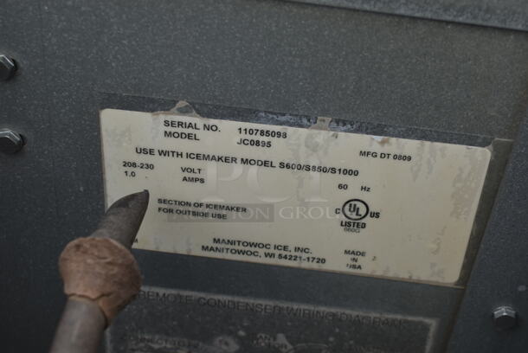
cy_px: 176
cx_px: 264
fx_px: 837
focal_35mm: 57
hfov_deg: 35.0
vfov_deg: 23.8
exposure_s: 1/200
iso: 100
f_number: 7.1
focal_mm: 38
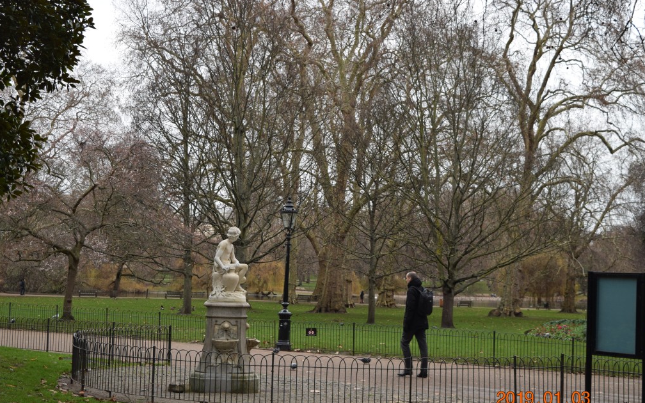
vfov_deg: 22.0
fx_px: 1037
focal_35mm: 59
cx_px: 324
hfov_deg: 34.5
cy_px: 213
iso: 400
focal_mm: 38
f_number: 6.3
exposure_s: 1/160
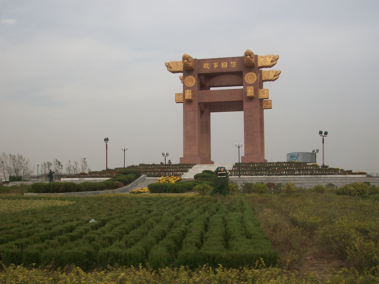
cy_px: 142
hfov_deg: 44.8
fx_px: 460
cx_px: 190
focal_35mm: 42
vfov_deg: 34.3
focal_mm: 7.1
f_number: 3.2
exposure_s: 1/640
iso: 80
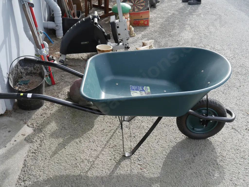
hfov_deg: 46.8
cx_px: 124
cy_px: 94
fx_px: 288
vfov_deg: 36.0
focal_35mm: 40
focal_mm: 20
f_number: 5.6
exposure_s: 1/200
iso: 200
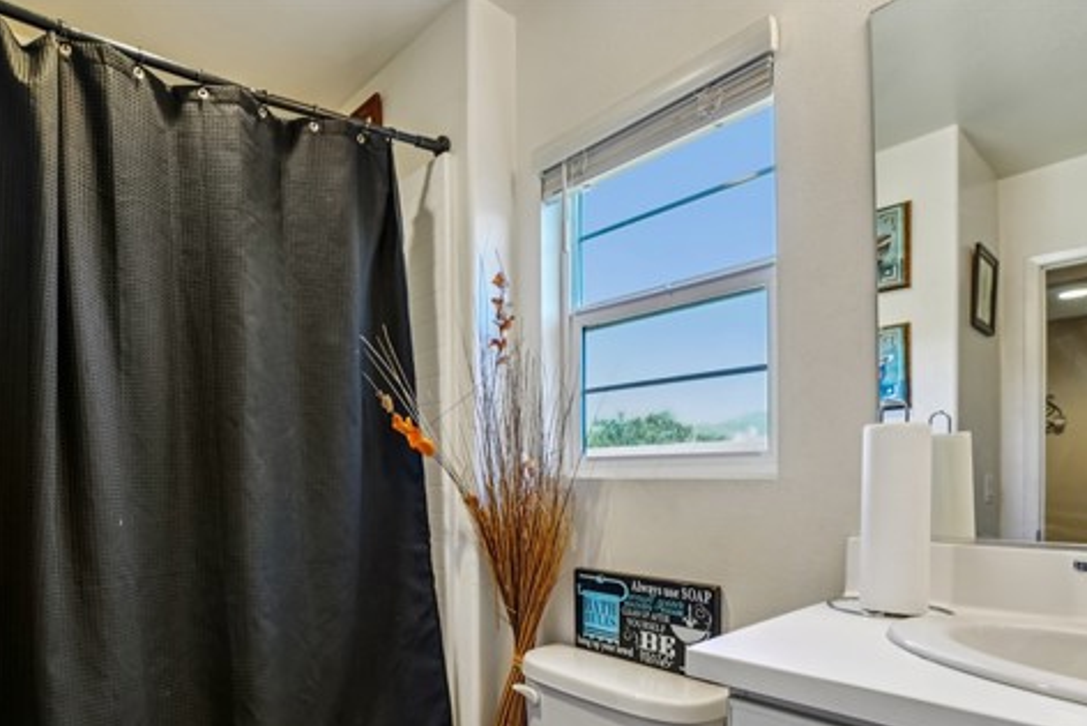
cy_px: 487
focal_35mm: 20
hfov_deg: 82.1
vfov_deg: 60.9
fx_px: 598
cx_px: 378
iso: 400
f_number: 8
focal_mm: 14.6
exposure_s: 1/20
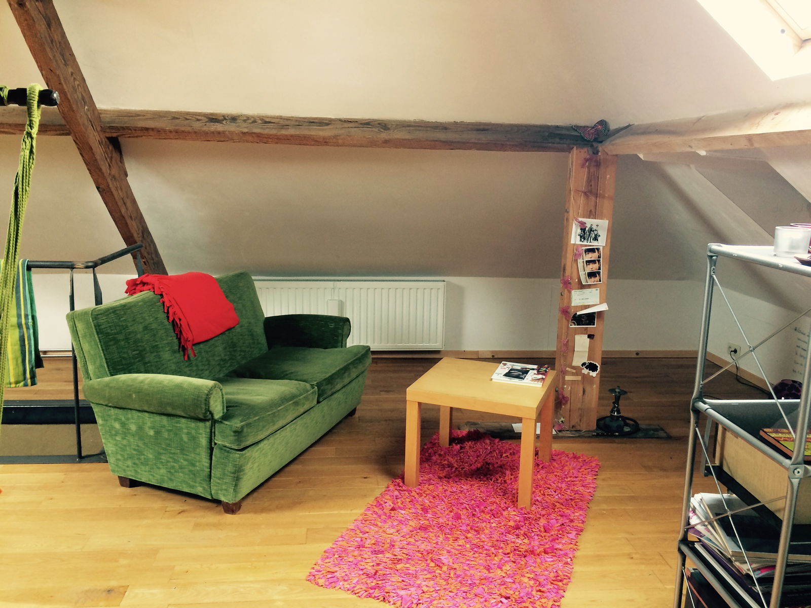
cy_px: 304
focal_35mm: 29
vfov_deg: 48.2
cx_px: 406
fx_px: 679
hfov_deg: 61.7
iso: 125
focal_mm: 4.15
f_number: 2.2
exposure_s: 1/33
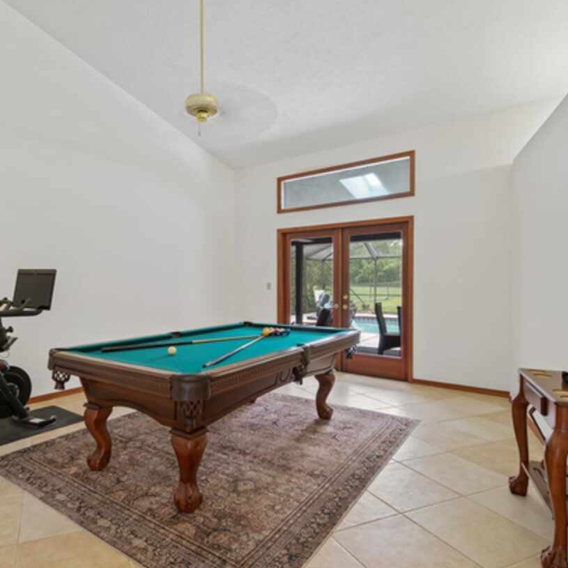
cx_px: 201
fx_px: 371
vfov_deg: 74.8
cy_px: 279
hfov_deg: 73.1
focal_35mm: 20
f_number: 9
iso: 250
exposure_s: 1/1.25
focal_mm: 10
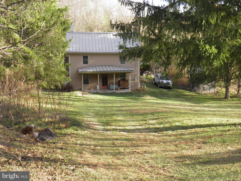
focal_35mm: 44
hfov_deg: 42.9
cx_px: 120
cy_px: 90
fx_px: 306
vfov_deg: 32.9
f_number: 4.2
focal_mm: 7.9
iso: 50
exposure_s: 1/80
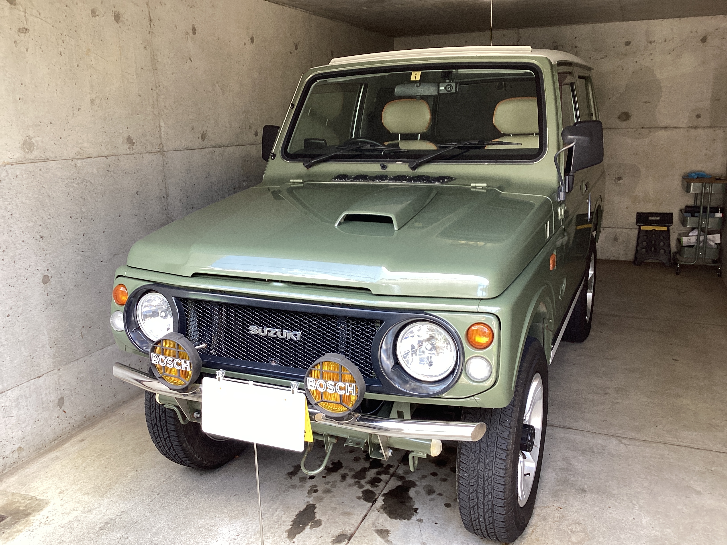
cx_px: 364
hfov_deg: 58.4
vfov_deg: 45.4
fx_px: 651
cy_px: 272
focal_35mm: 31
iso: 64
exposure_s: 1/60
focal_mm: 3.3
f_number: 2.4
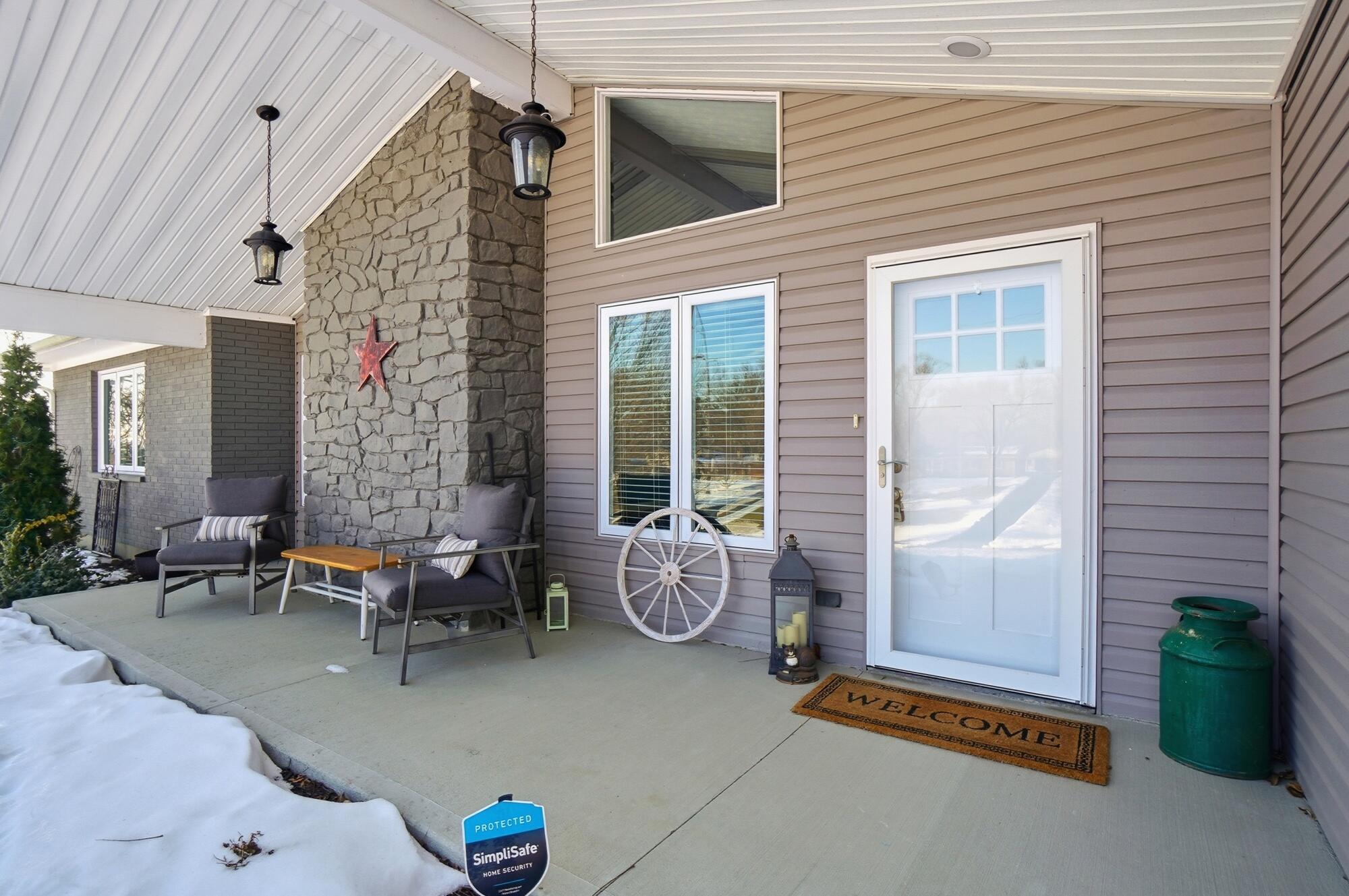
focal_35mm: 16
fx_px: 618
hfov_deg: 95.0
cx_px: 674
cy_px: 448
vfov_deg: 71.9
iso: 100
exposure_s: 1/2500
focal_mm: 11
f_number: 4.5
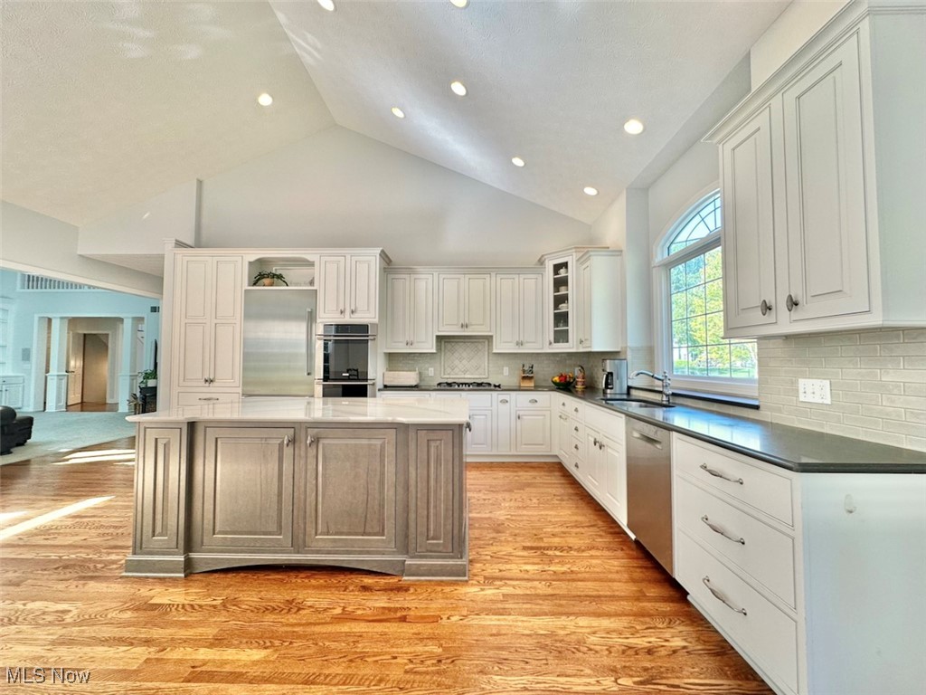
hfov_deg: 102.1
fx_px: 375
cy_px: 348
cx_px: 463
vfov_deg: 85.7
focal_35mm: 14
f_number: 2.2
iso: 100
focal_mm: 2.22
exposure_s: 1/120
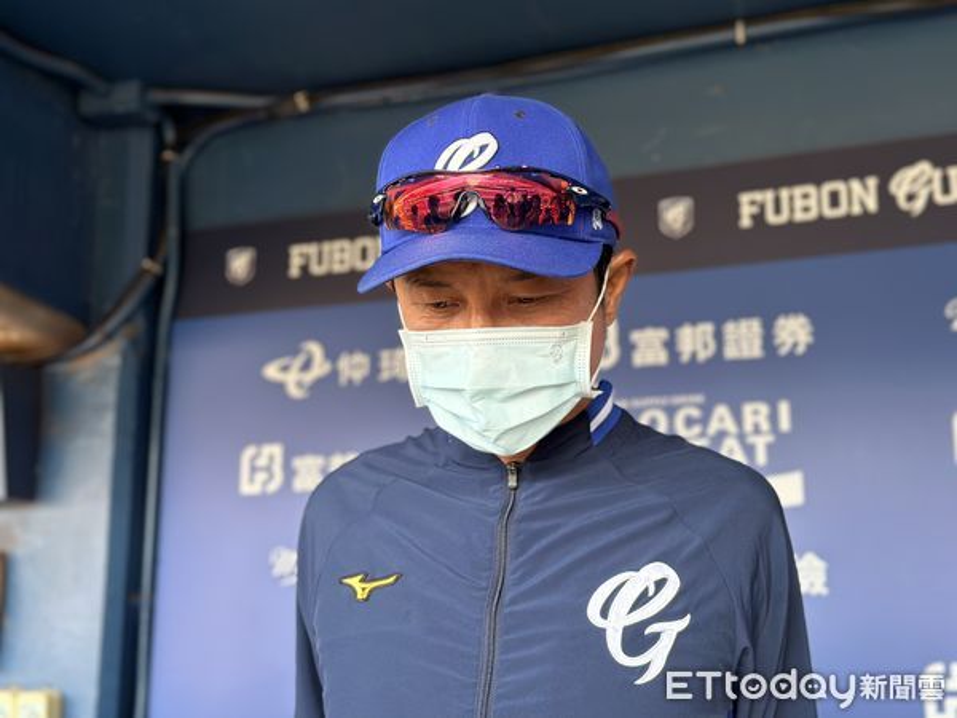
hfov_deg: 39.7
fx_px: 1327
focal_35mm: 48
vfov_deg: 30.3
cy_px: 359
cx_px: 478
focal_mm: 6.86
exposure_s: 1/136
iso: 80
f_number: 1.78
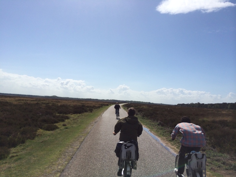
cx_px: 118
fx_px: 205
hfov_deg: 60.0
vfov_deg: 46.8
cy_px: 88
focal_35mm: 30
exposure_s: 1/5882
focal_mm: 4.12
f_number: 2.2
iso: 40
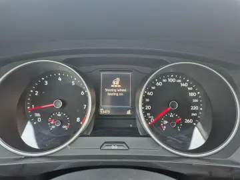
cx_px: 120
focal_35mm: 23
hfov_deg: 73.9
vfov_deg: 58.9
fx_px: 159
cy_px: 90
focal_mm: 5.4
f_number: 1.8
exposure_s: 1/31
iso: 320
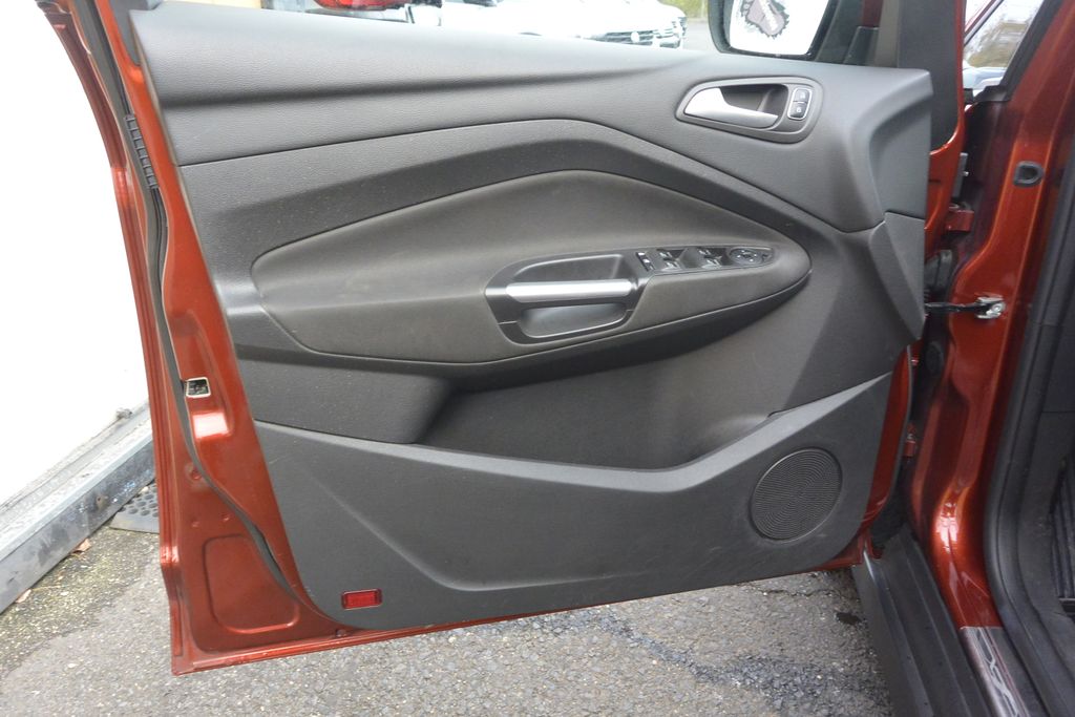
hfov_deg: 67.4
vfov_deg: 47.9
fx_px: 806
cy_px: 358
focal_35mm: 27
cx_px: 538
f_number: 3.5
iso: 800
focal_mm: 10
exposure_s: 1/50
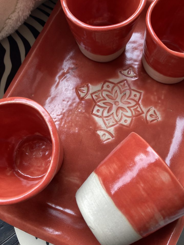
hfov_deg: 46.8
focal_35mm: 30
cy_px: 121
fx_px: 213
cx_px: 98
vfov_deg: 60.0
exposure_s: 1/69
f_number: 1.8
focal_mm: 3.99
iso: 80
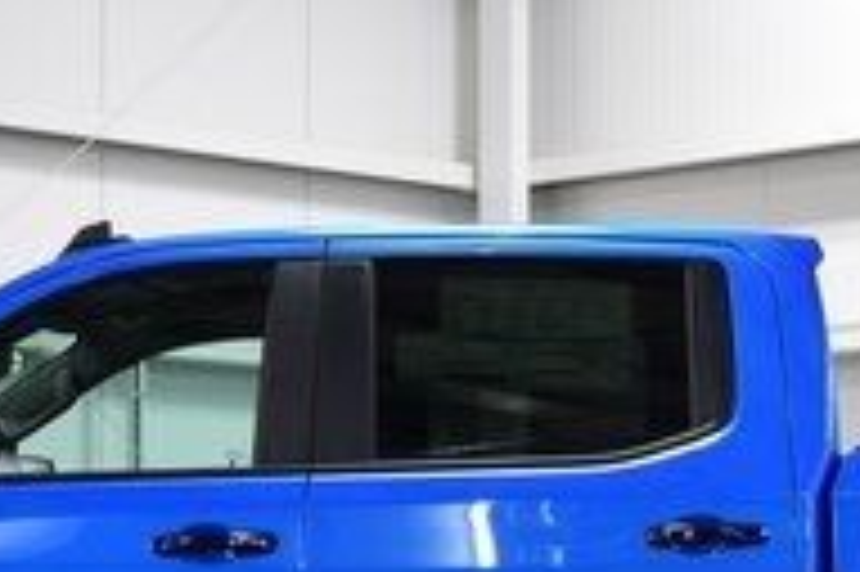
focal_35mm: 136
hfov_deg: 15.1
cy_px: 660
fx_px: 3238
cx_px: 464
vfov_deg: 10.0
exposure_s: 1/15
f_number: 6.3
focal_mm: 27
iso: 400
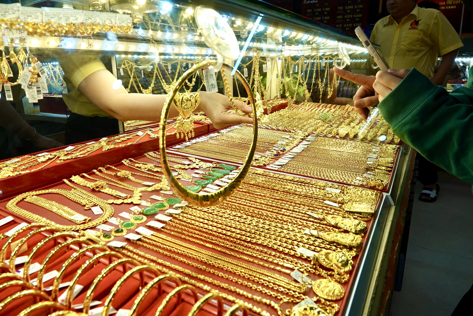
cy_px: 158
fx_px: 315
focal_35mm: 24
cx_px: 236
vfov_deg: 53.1
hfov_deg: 73.7
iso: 100
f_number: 4.5
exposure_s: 1/100
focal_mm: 8.8
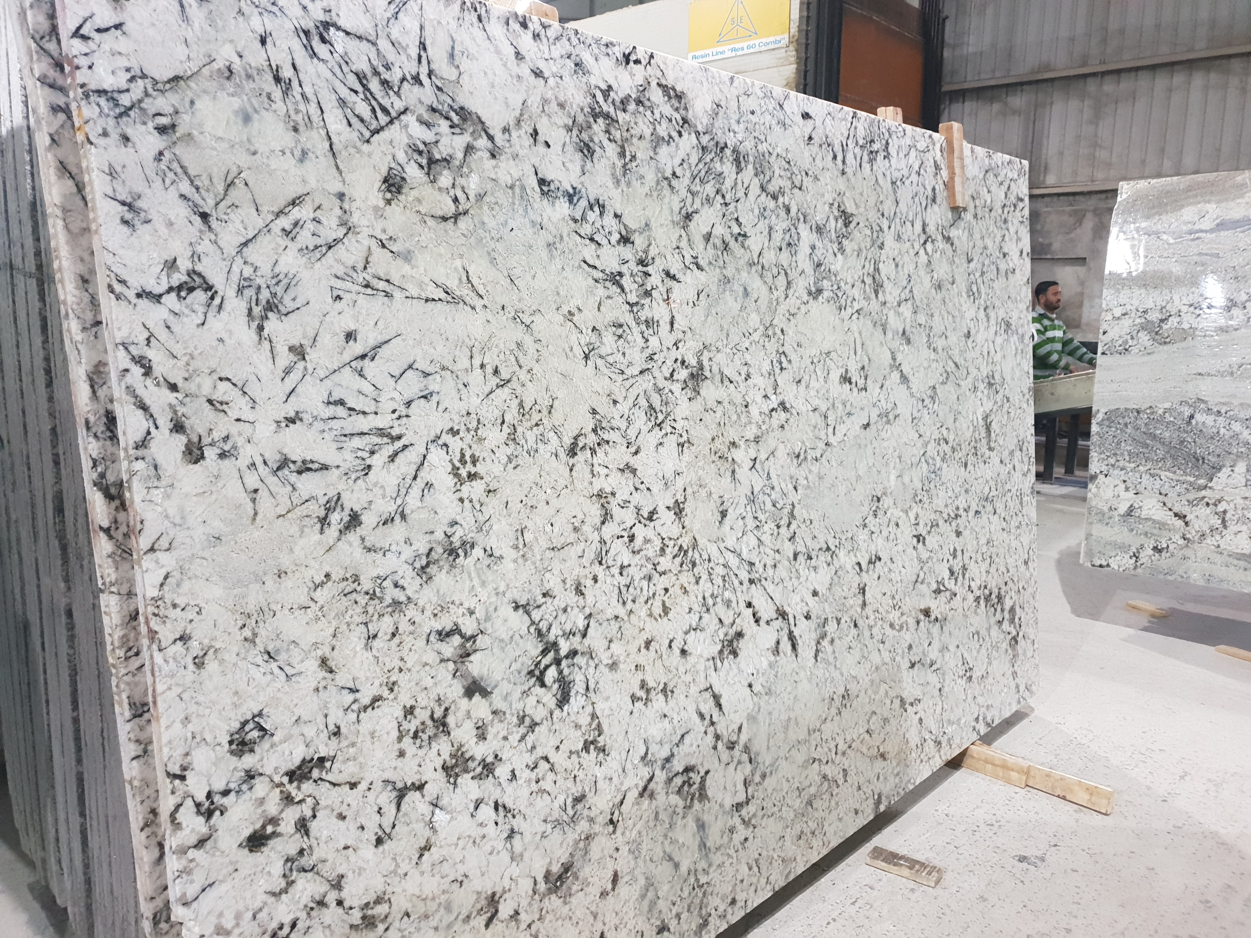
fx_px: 940
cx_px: 626
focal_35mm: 26
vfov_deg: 53.1
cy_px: 469
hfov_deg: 67.3
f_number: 1.5
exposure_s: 1/33
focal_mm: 4.3
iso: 320
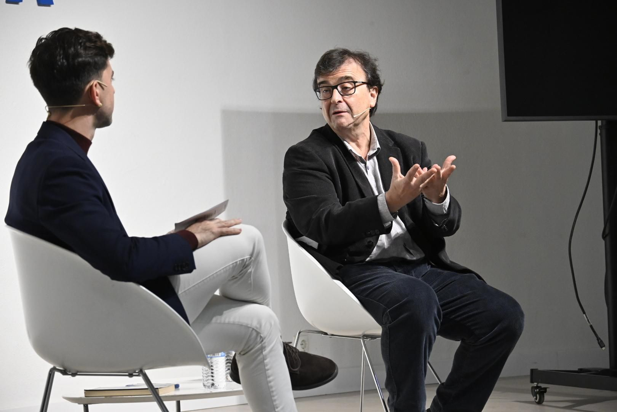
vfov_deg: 11.0
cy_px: 206
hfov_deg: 16.5
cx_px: 308
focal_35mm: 124
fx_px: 2134
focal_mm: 83
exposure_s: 1/200
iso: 2000
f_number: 5
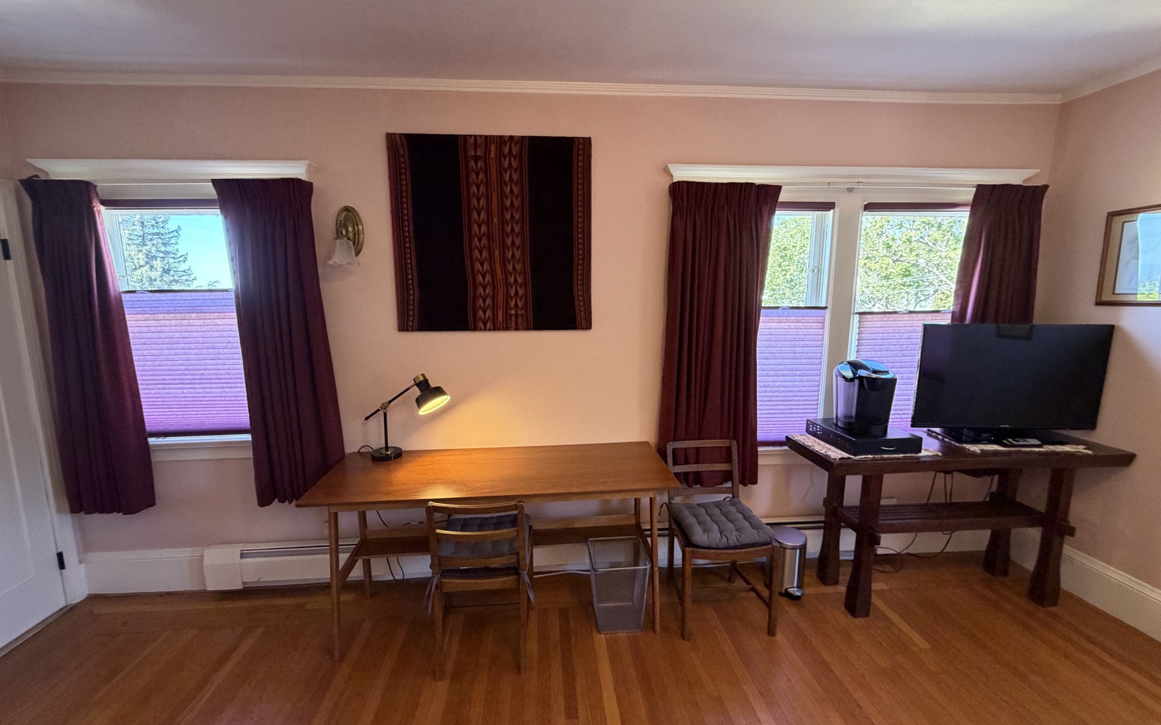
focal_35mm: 15
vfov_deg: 74.8
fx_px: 475
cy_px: 365
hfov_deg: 101.5
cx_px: 575
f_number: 2.2
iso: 320
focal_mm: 2.22
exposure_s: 1/60
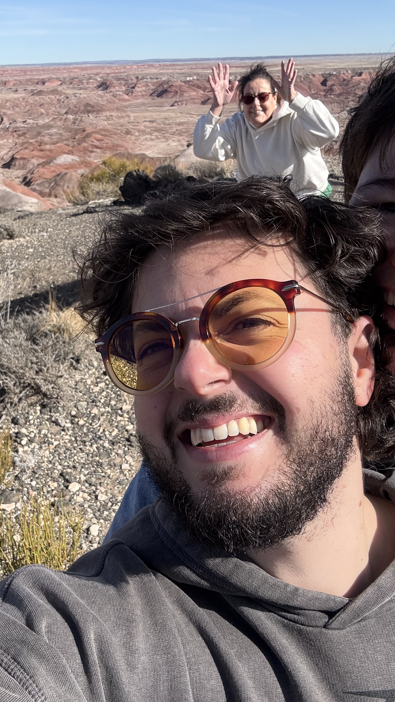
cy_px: 351
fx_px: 633
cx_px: 159
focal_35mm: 34
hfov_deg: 34.5
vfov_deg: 58.0
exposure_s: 1/1148
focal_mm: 2.69
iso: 25
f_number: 1.9
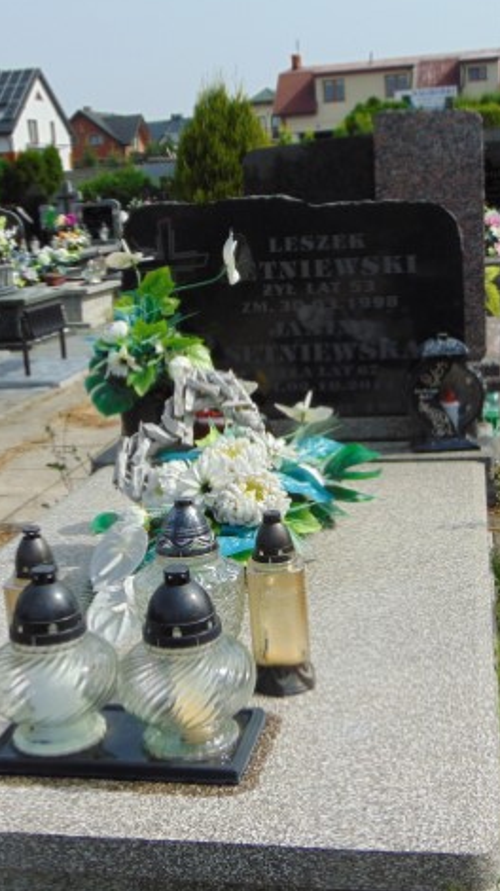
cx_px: 265
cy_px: 442
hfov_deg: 24.4
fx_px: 1156
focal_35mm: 49
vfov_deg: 42.1
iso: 80
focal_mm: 5.8
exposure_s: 1/1000
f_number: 3.2
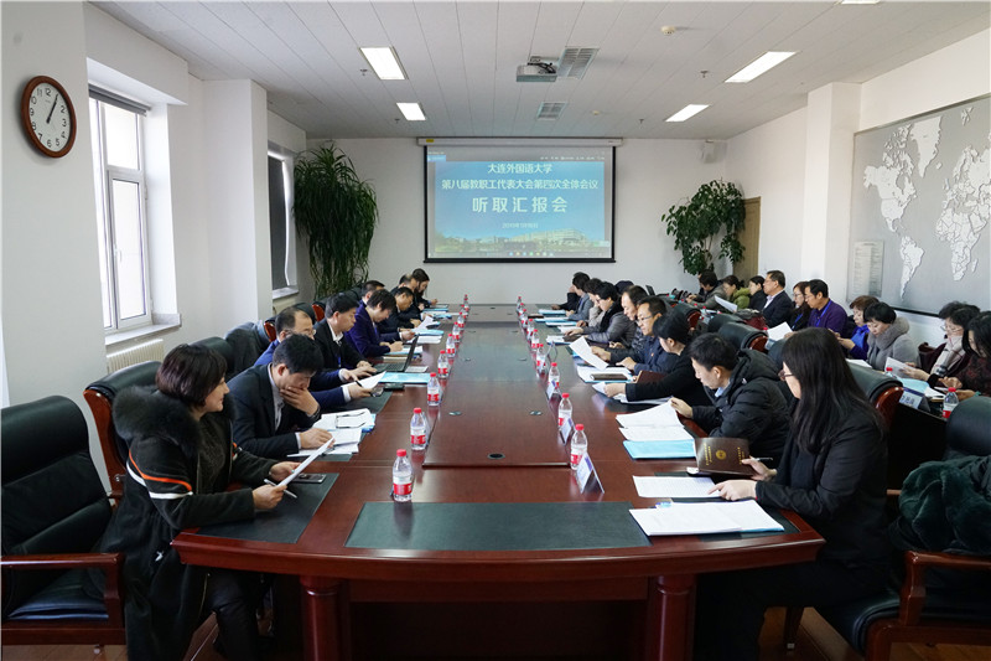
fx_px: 660
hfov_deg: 73.8
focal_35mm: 24
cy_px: 330
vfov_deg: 53.1
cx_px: 496
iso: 5000
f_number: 7.1
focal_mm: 24
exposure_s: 1/160
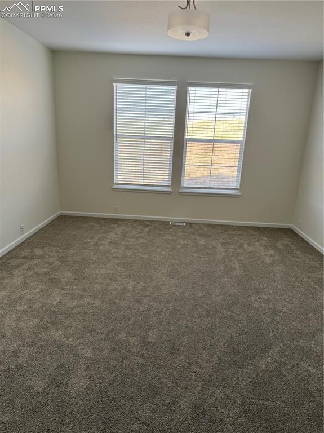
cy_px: 216
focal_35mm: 24
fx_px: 300
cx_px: 162
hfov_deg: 56.8
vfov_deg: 71.6
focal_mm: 6.76
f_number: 1.78
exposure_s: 1/242
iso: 100
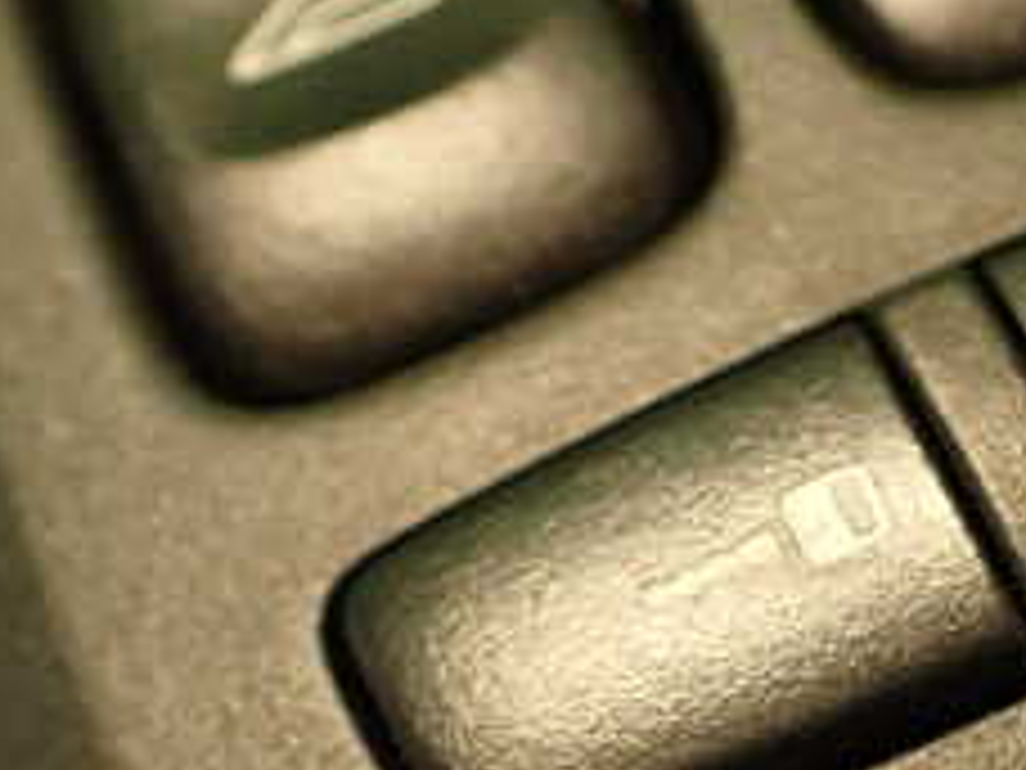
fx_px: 2342
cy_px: 743
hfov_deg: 23.6
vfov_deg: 18.3
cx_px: 1035
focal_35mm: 79
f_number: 2.3
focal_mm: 5.4
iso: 320
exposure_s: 1/30
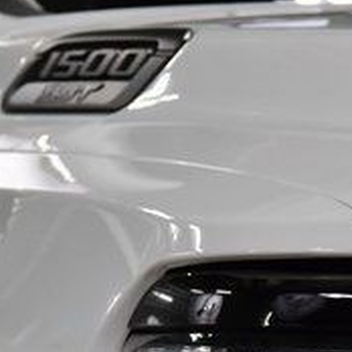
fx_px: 3774
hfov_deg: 5.3
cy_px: 404
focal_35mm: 328
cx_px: 512
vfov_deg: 5.3
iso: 1600
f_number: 8
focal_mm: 70
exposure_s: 1/125
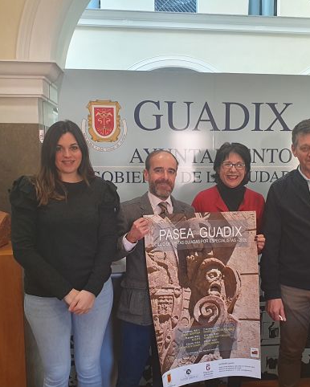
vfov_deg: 51.5
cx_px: 201
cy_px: 200
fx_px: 401
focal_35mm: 35
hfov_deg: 41.8
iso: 250
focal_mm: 4.32
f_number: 2.4
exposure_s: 1/50
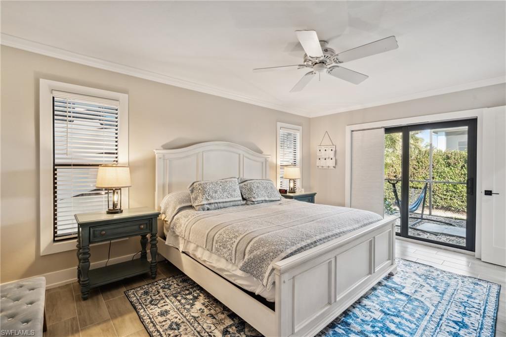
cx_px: 253
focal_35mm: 16
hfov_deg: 96.8
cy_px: 168
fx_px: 225
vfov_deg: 73.7
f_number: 9
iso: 200
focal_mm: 16
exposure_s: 1/3.33
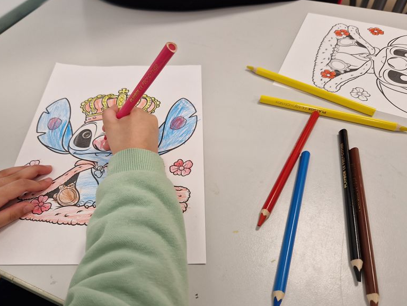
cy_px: 164
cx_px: 182
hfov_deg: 65.2
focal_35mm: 27
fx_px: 317
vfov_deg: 51.3
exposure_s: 1/190
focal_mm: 5.4
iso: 50
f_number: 1.8
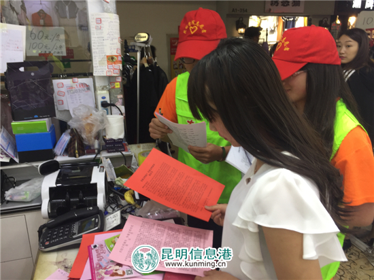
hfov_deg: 61.7
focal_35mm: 29
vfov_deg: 48.2
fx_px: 313
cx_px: 187
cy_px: 140
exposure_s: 1/33
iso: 40
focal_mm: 4.15
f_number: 2.2
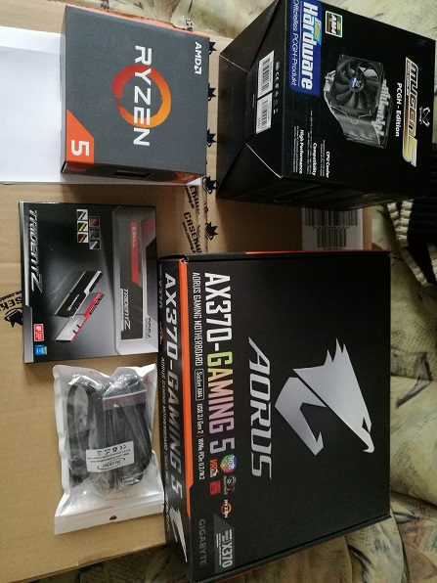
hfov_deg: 51.4
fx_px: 454
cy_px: 292
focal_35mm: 27
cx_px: 218
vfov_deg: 65.3
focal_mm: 4.5
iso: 400
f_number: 2.2
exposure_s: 1/20
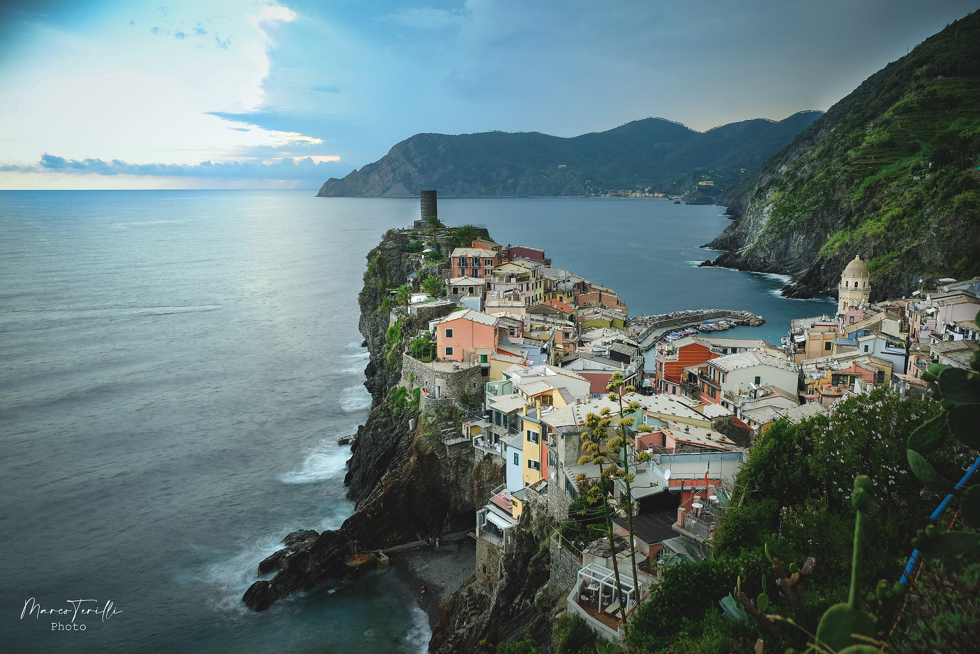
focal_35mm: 27
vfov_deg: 47.9
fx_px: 735
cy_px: 327
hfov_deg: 67.4
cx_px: 490
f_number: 3.6
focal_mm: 18
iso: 200
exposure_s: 2
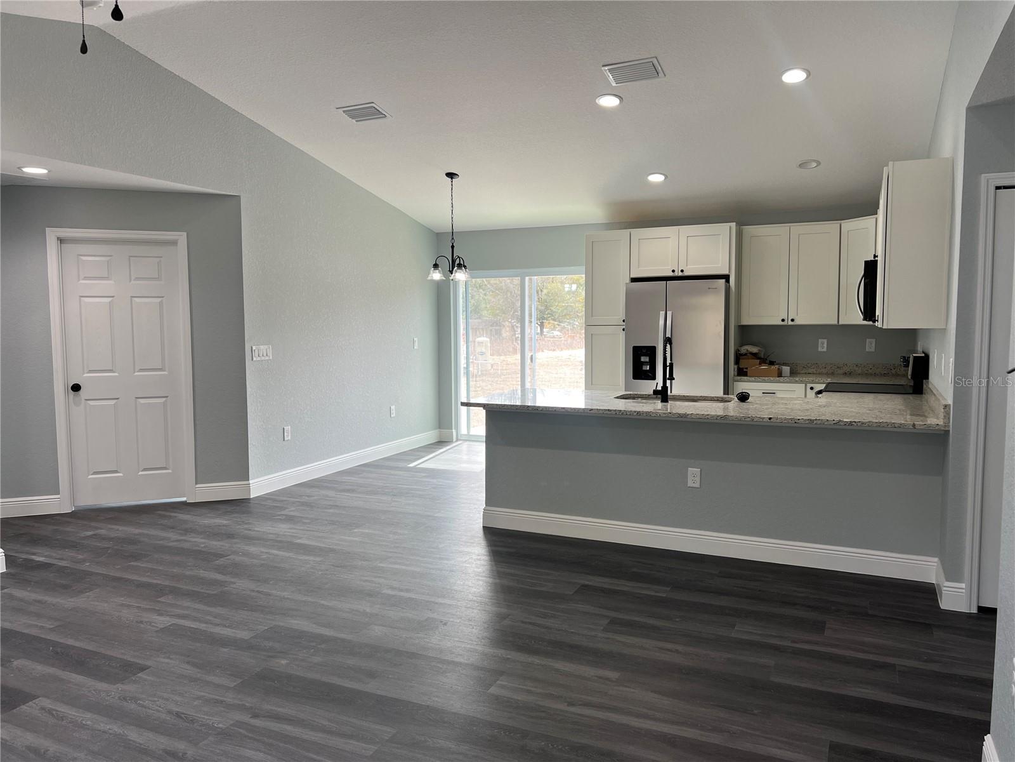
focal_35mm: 26
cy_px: 381
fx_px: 762
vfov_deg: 53.1
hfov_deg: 67.3
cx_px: 508
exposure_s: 1/179
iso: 40
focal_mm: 5.7
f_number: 1.5
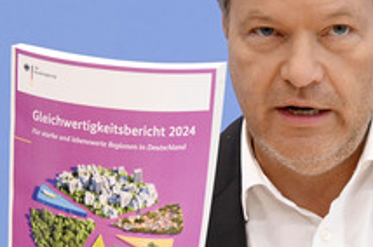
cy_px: 99
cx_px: 294
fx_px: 2183
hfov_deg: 9.7
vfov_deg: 6.5
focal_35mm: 211
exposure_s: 1/500
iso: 3200
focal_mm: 100
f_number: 5
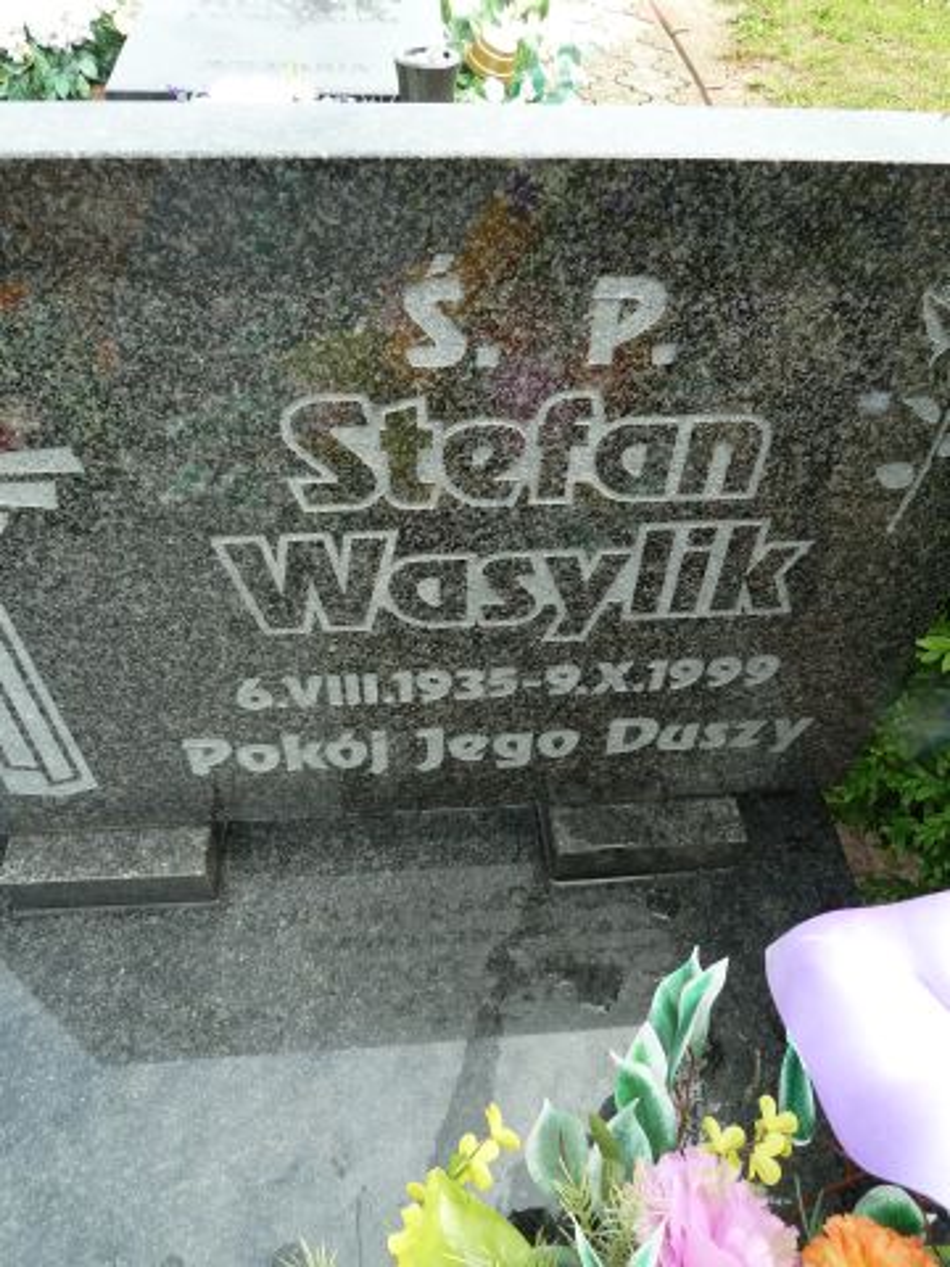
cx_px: 475
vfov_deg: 69.4
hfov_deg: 54.9
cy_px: 634
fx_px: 915
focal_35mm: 25
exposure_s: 1/125
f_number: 4
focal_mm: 4.1
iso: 80
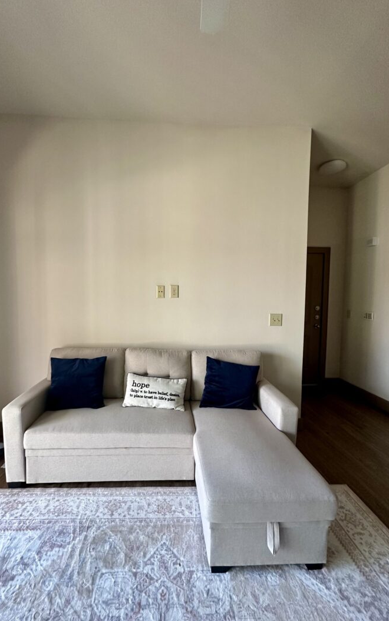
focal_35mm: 15
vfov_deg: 101.4
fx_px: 254
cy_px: 313
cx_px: 176
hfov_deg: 74.6
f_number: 2.2
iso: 200
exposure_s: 1/99
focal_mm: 2.22
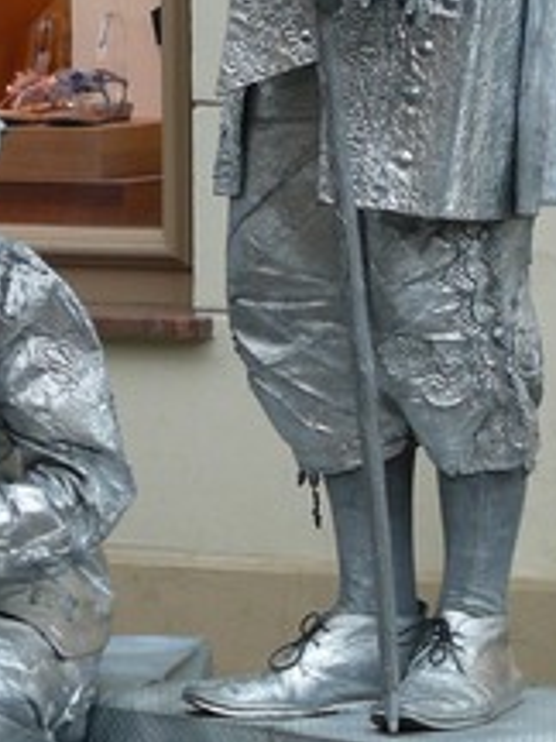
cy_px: 289
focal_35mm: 388
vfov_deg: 5.1
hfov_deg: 3.8
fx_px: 8309
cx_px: -24
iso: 100
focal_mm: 23.7
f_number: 3.6
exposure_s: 1/100
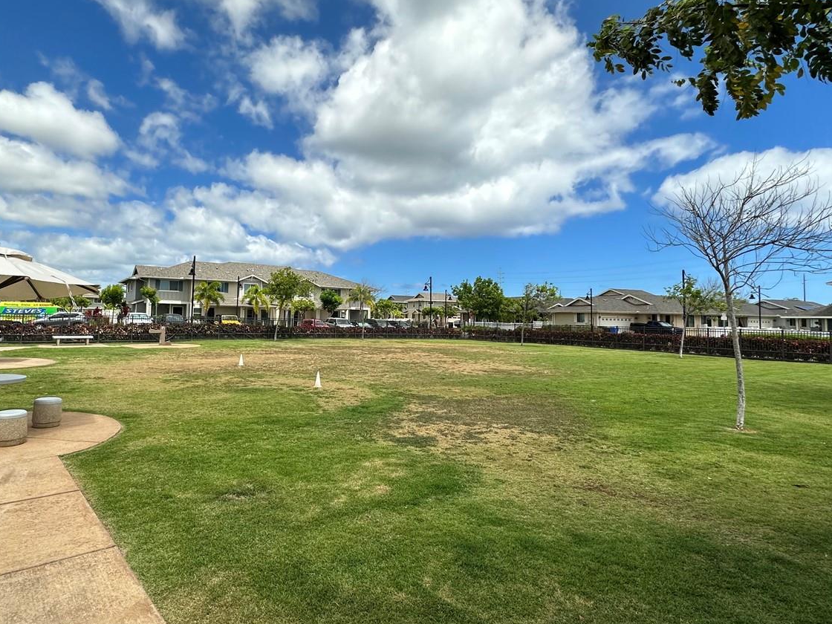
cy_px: 289
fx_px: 481
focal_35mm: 20
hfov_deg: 81.1
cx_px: 347
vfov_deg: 65.9
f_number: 2.2
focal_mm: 2.22
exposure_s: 1/2564
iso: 50
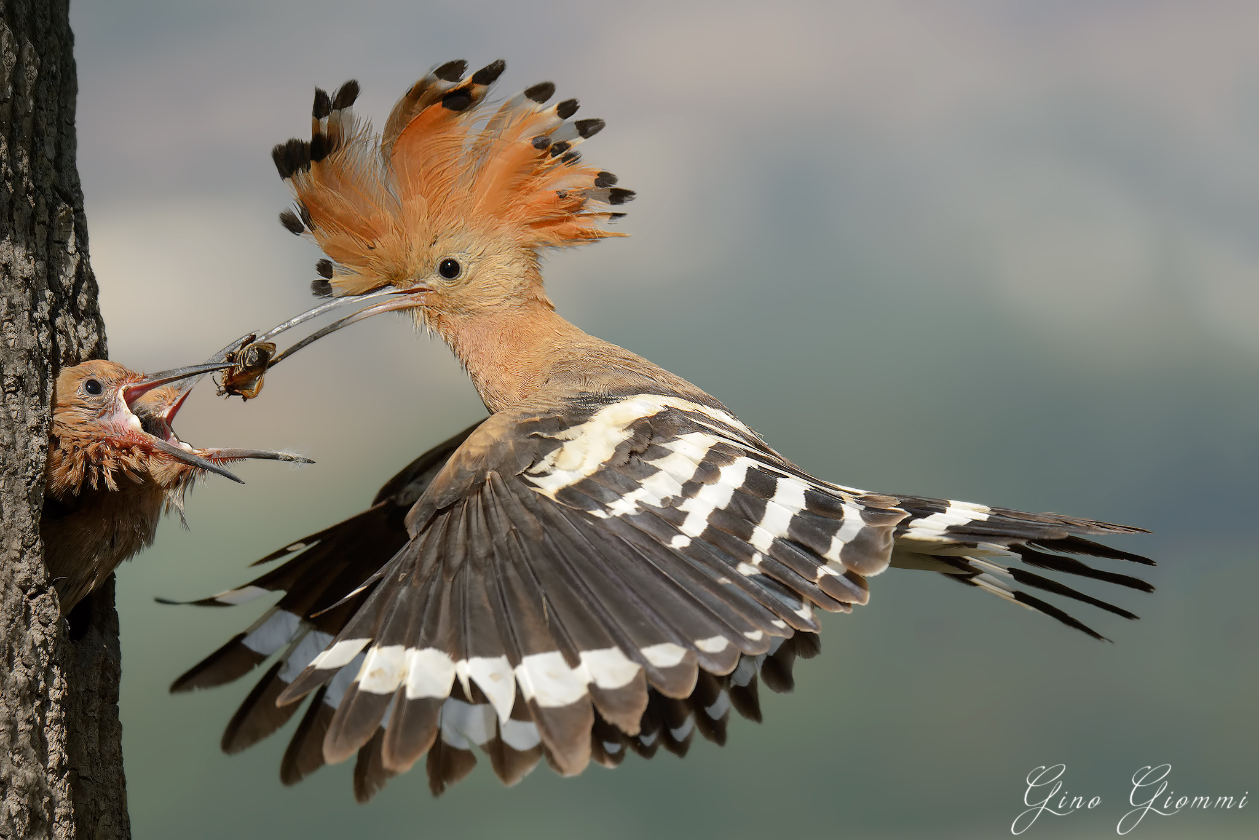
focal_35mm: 370
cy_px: 420
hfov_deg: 5.6
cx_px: 630
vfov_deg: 3.7
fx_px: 12941
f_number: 9
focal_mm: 370
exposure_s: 1/3200
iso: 1400
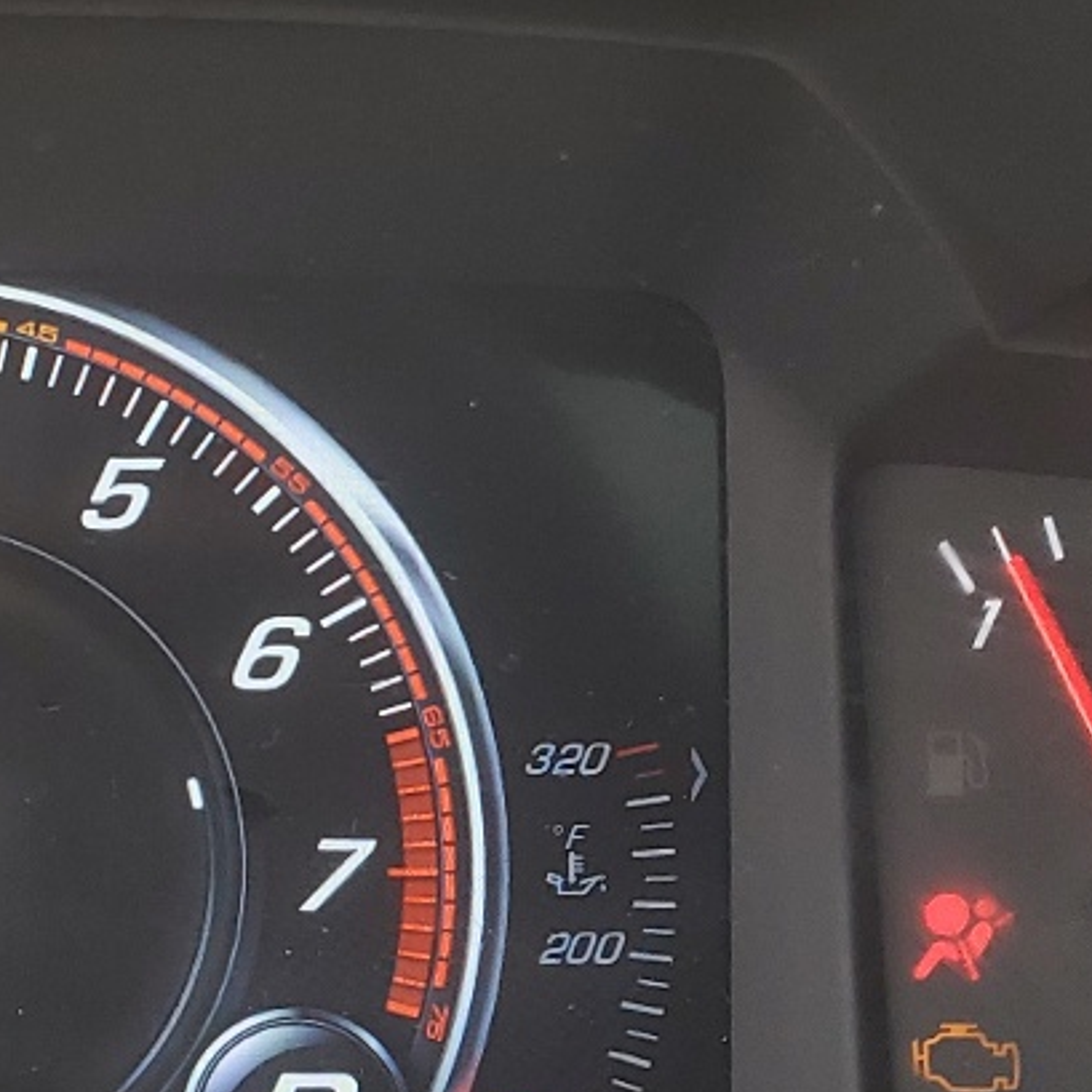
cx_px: -152
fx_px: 3212
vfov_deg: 19.3
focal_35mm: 90
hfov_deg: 18.5
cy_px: 550
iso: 50
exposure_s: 1/141
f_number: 1.5
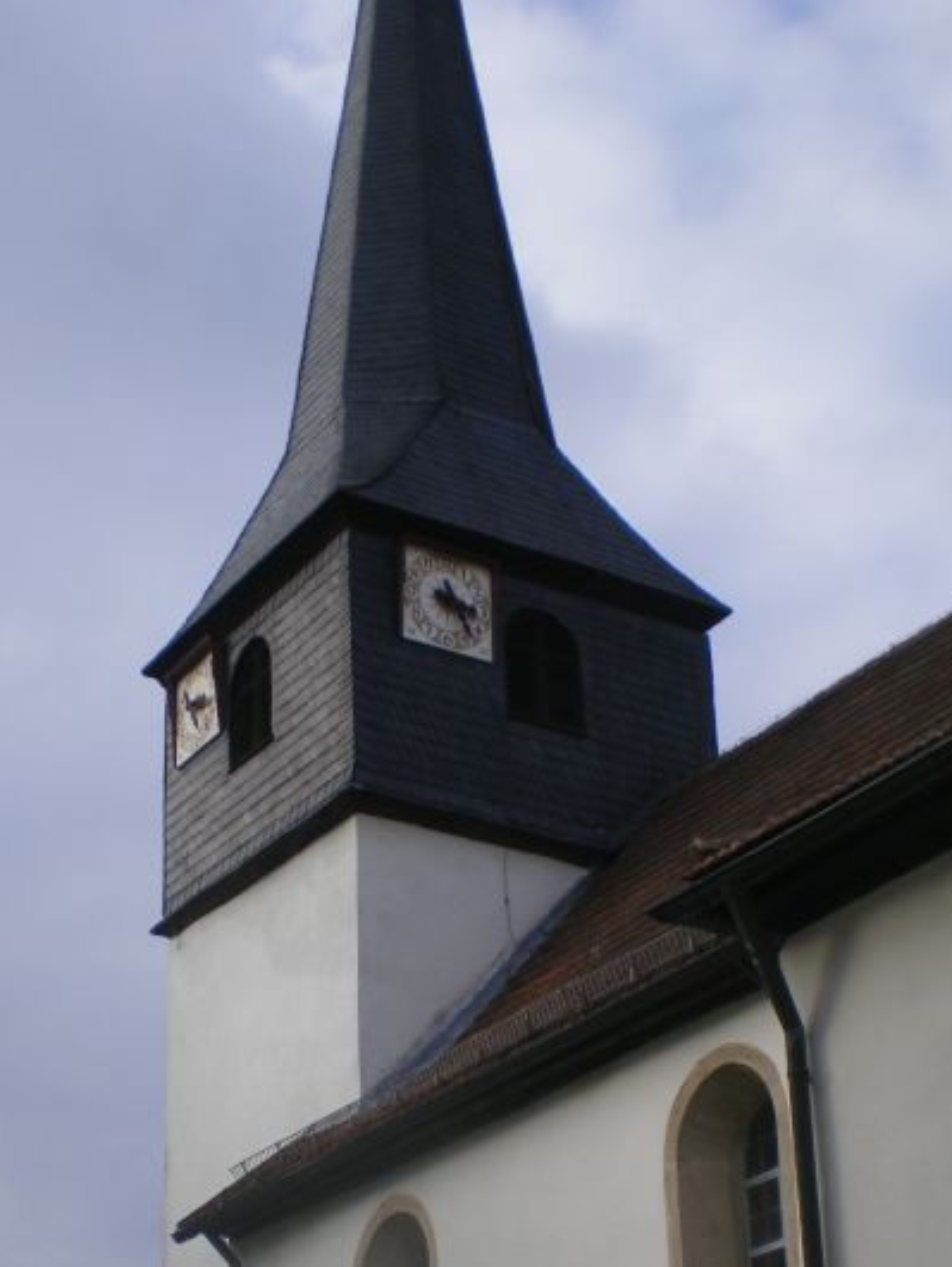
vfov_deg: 30.9
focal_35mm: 61
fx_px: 2234
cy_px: 996
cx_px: 568
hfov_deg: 24.0
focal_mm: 6.3
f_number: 4.6
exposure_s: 1/200
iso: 64
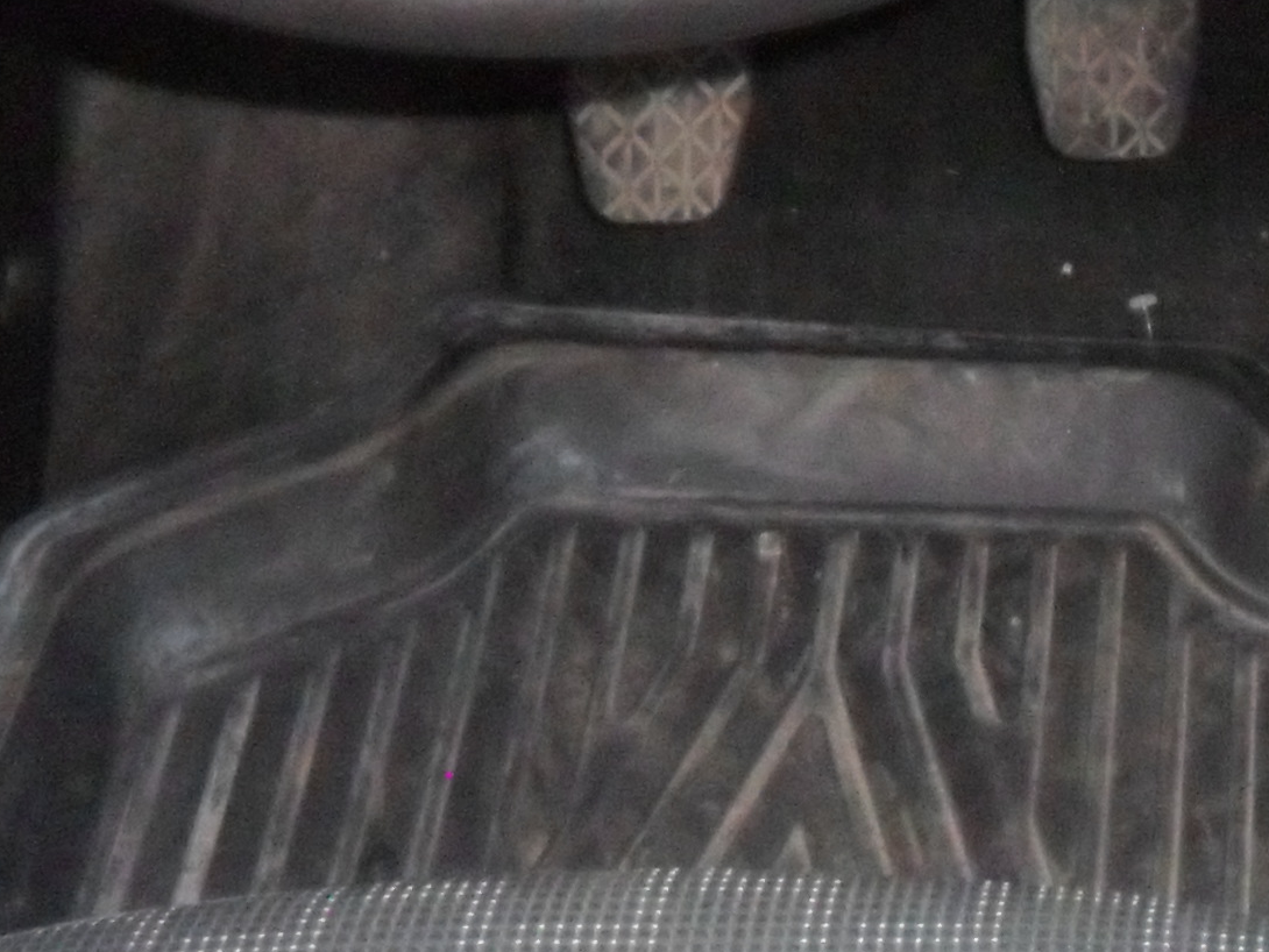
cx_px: 1277
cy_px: -415
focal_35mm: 107
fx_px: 3923
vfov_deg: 13.2
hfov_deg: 17.9
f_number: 3.5
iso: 320
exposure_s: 1/45
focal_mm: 4.9
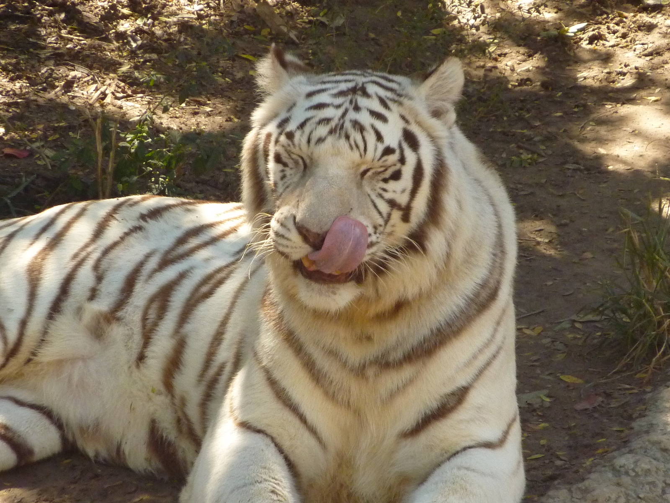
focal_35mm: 428
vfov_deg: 3.5
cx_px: 335
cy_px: 252
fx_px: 8284
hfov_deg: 4.6
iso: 320
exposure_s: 1/250
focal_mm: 49.2
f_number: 4.9
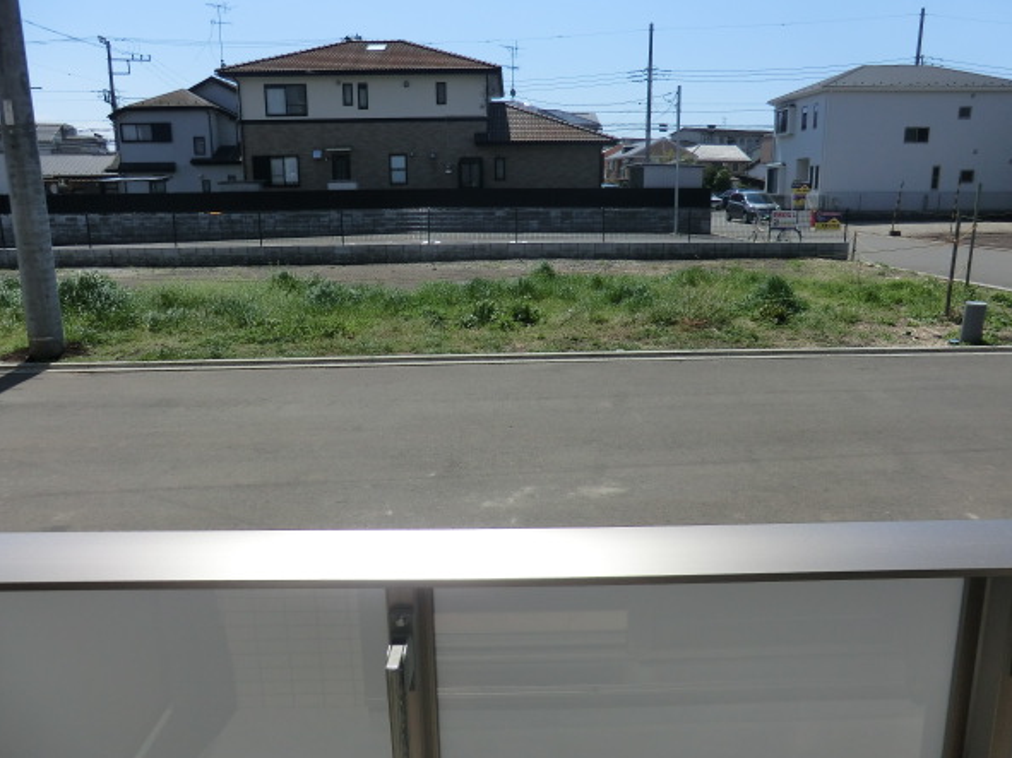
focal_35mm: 26
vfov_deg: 53.0
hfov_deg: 67.3
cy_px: 366
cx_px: 519
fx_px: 760
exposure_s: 1/320
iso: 80
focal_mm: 4.3
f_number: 7.5
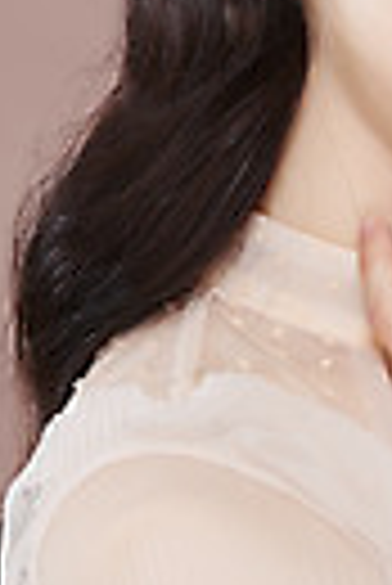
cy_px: 108
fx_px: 5278
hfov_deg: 4.2
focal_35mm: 324
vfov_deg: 6.3
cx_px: 507
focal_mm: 105
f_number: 11
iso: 64
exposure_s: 1/125
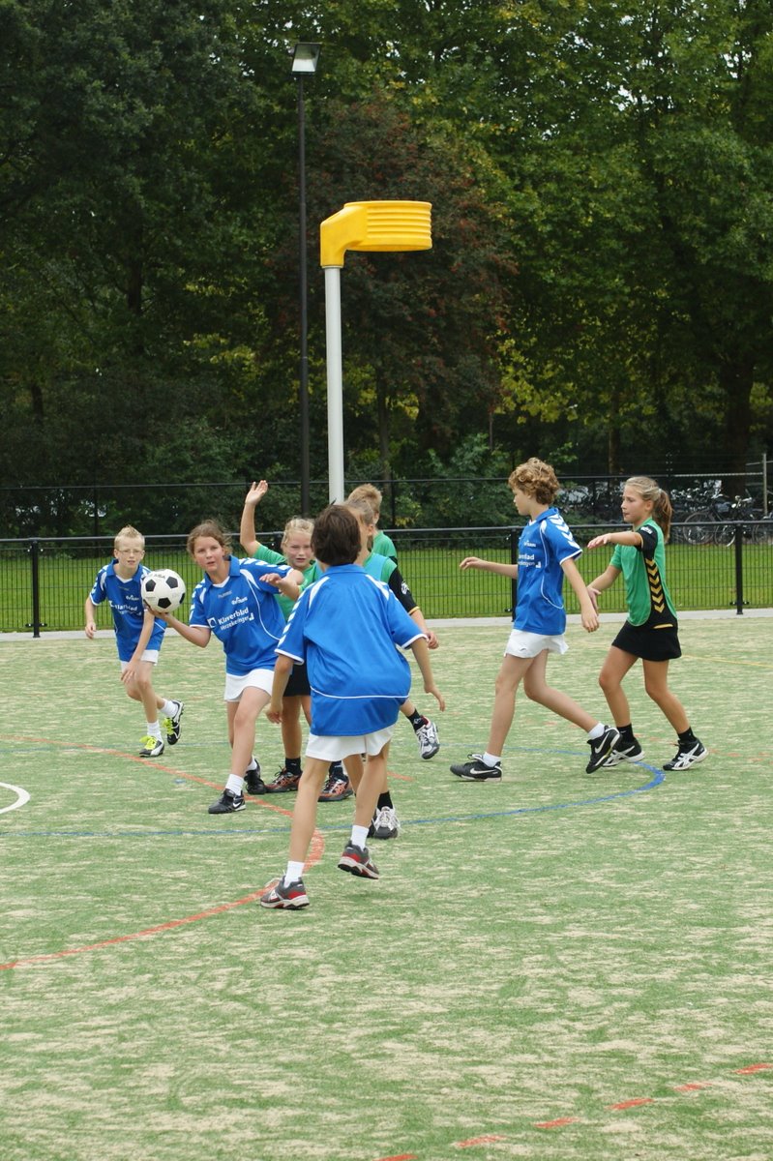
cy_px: 580
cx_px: 386
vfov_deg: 33.4
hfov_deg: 22.6
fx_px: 1934
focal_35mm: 60
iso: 200
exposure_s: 1/400
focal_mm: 40
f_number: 5
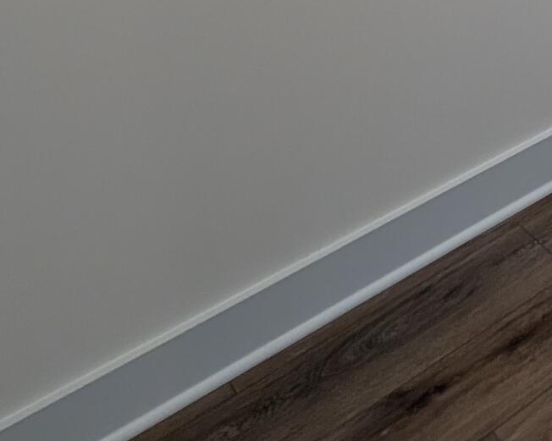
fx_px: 882
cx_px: 552
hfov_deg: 32.0
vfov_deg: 21.0
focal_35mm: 54
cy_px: -315
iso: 49
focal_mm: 2.02
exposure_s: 1/168
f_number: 1.7
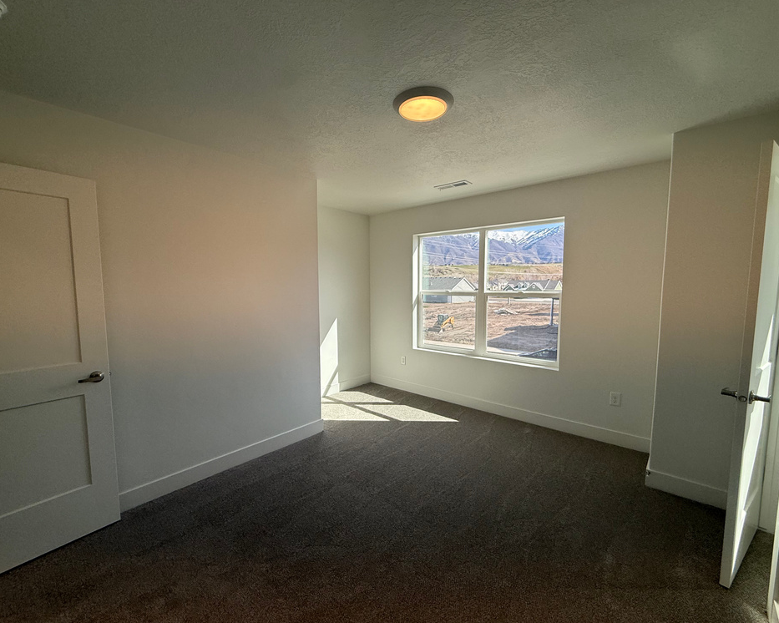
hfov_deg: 96.8
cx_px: 390
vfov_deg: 84.0
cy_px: 317
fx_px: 346
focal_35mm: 15
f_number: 2.2
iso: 64
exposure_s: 1/638
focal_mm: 2.22
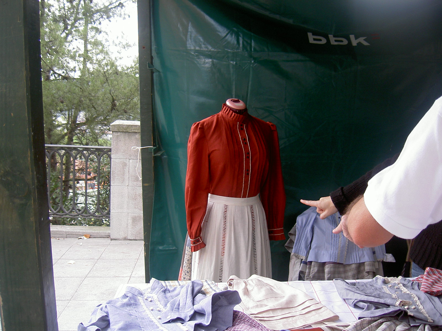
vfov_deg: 36.8
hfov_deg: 47.9
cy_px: 166
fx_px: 498
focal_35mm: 39
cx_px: 221
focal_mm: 8
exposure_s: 1/96.2
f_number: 2.8
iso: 100
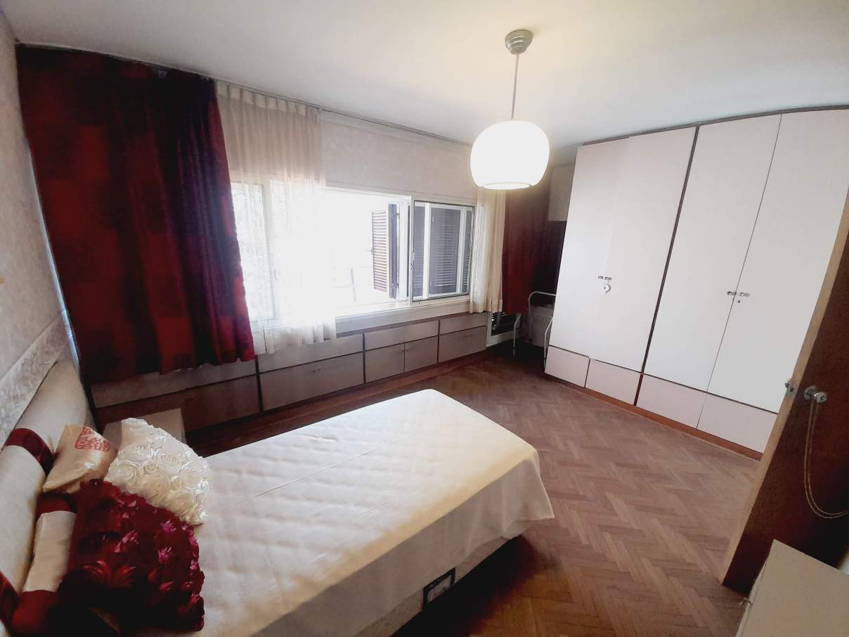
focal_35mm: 13
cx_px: 424
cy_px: 318
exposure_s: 1/25
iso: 40
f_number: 2.2
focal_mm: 1.42
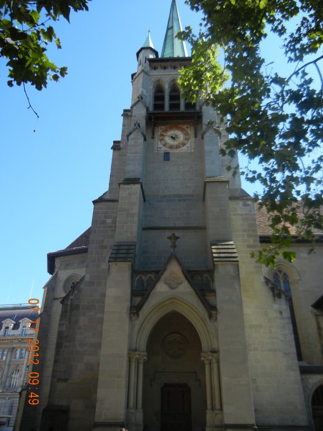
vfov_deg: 60.0
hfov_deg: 46.8
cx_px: 162
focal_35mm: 30
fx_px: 373
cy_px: 216
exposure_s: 1/530
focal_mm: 5.4
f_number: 3.5
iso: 160
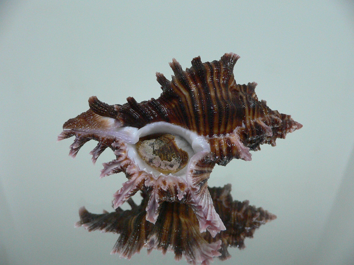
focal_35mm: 36
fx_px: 368
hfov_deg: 51.4
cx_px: 175
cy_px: 135
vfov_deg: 39.7
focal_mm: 4.6
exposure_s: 1/50
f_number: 2.8
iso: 200
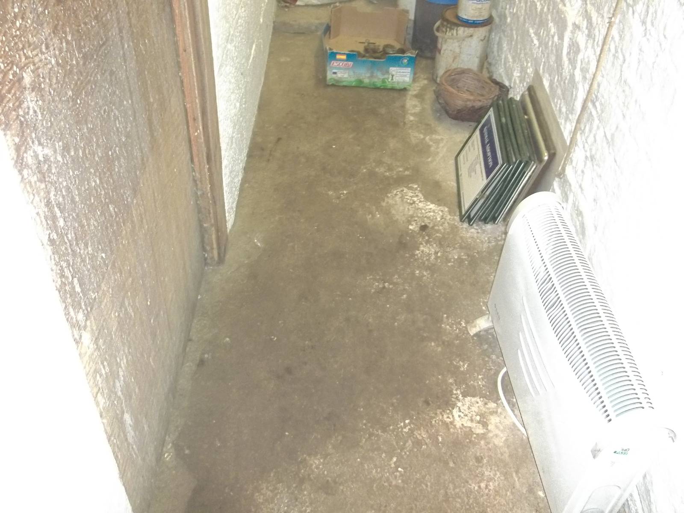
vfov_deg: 42.9
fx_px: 652
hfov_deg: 55.4
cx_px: 342
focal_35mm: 33
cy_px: 256
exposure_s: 1/30
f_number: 3.3
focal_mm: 5.9
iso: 400
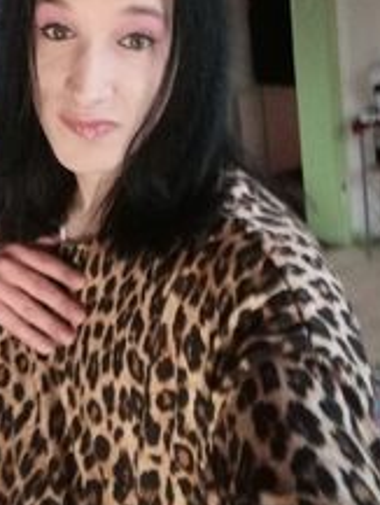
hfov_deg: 30.8
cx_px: 77
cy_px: 102
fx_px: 673
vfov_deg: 39.6
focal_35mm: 46
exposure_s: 1/20
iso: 400
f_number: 2
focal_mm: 2.7
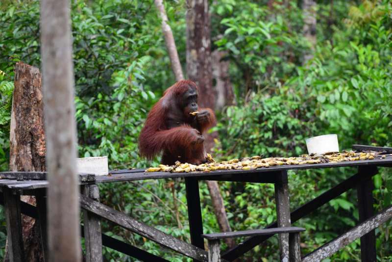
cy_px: 131
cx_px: 196
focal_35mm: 190
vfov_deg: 7.2
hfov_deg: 10.8
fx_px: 2070
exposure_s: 1/200
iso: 220
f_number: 2.8
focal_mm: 190
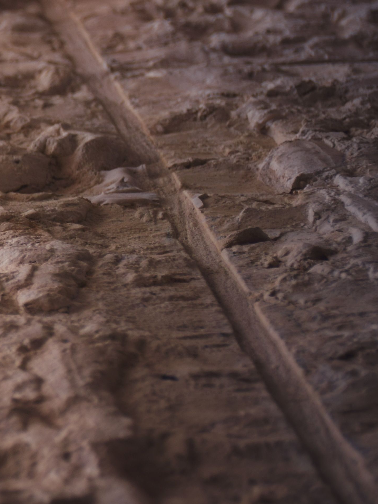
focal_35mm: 190
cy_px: 219
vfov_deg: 10.4
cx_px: -359
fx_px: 2766
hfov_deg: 7.5
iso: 100
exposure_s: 1/100
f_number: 4.5
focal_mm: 42
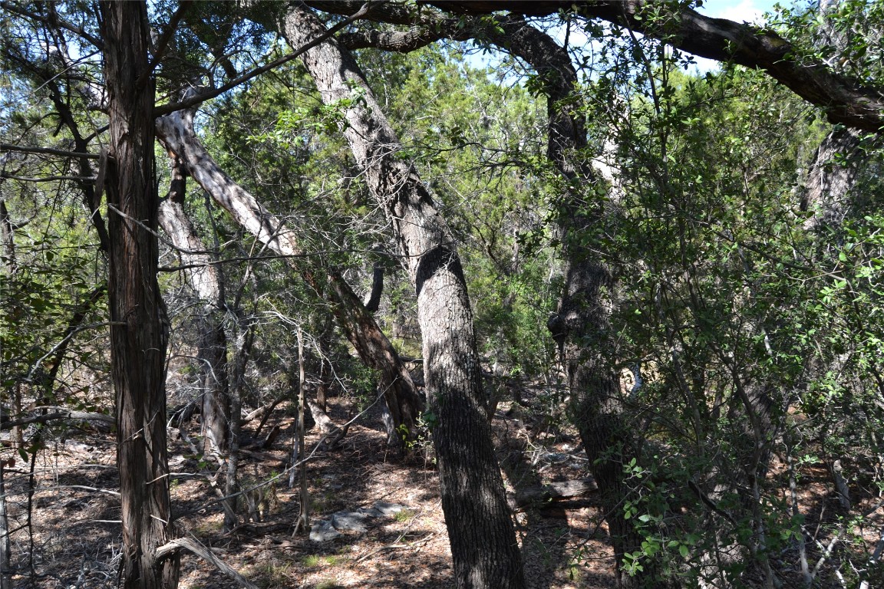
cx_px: 442
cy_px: 294
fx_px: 663
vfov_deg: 47.9
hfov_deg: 67.4
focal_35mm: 27
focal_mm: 18
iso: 125
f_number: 5.6
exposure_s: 1/125
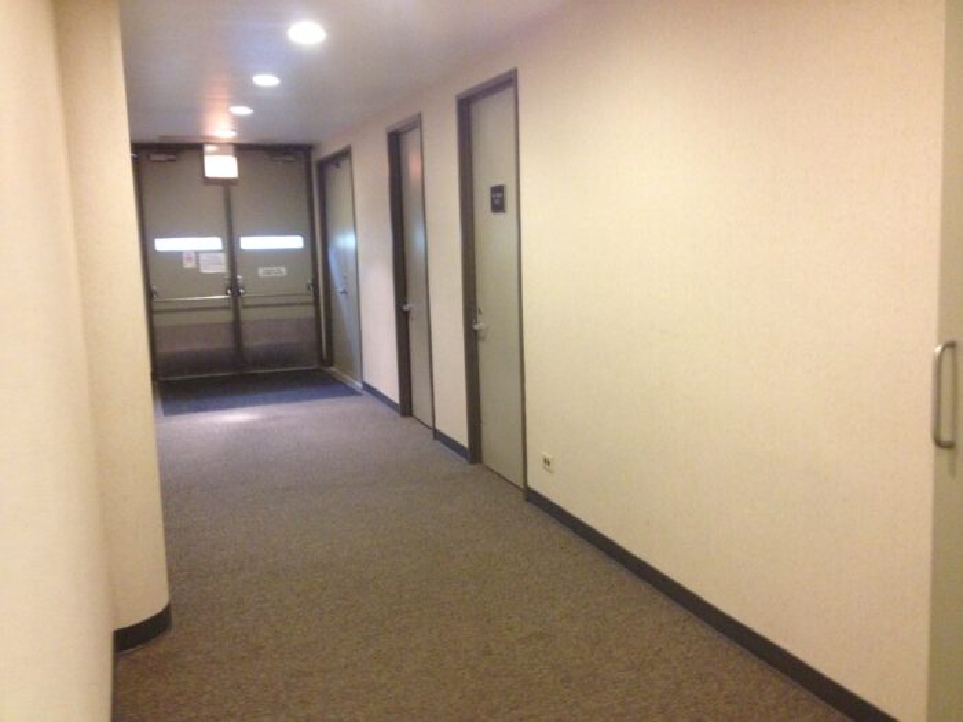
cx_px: 482
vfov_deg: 40.7
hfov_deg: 52.6
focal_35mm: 35
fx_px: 974
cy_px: 361
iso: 320
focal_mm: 4.28
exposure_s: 1/17
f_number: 2.4
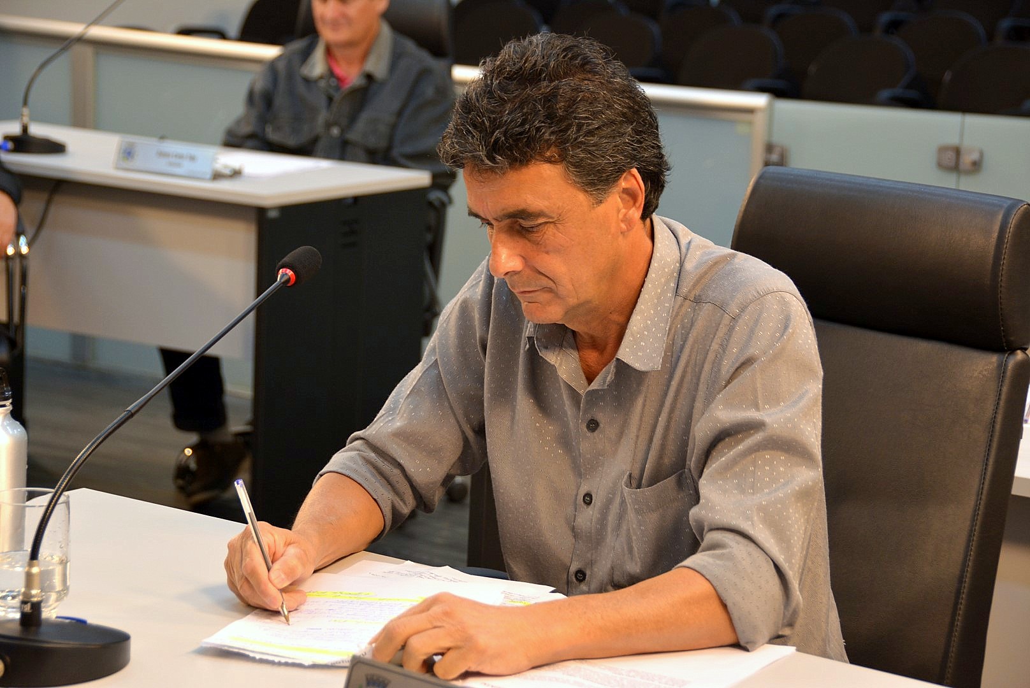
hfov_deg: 20.9
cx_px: 515
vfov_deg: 14.1
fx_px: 2791
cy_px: 344
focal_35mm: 98
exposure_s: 1/60
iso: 450
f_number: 5
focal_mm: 65
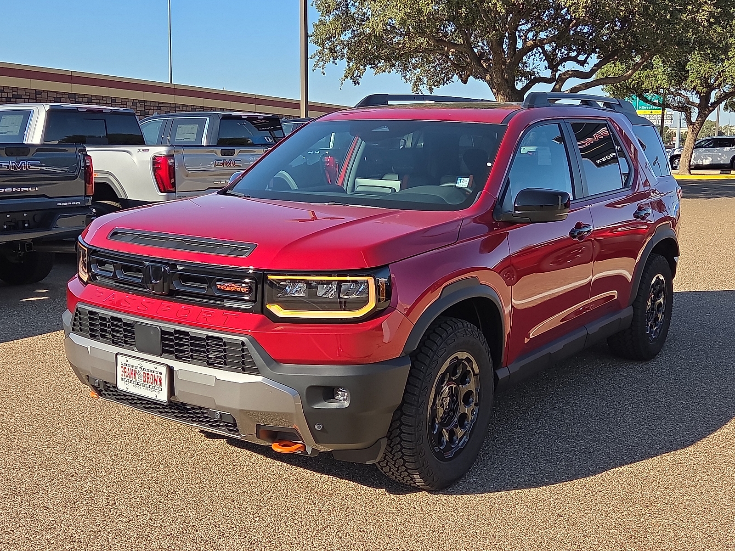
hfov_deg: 46.8
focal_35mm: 40
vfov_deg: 36.0
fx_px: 849
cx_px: 368
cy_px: 276
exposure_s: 1/1250
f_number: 1.8
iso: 25
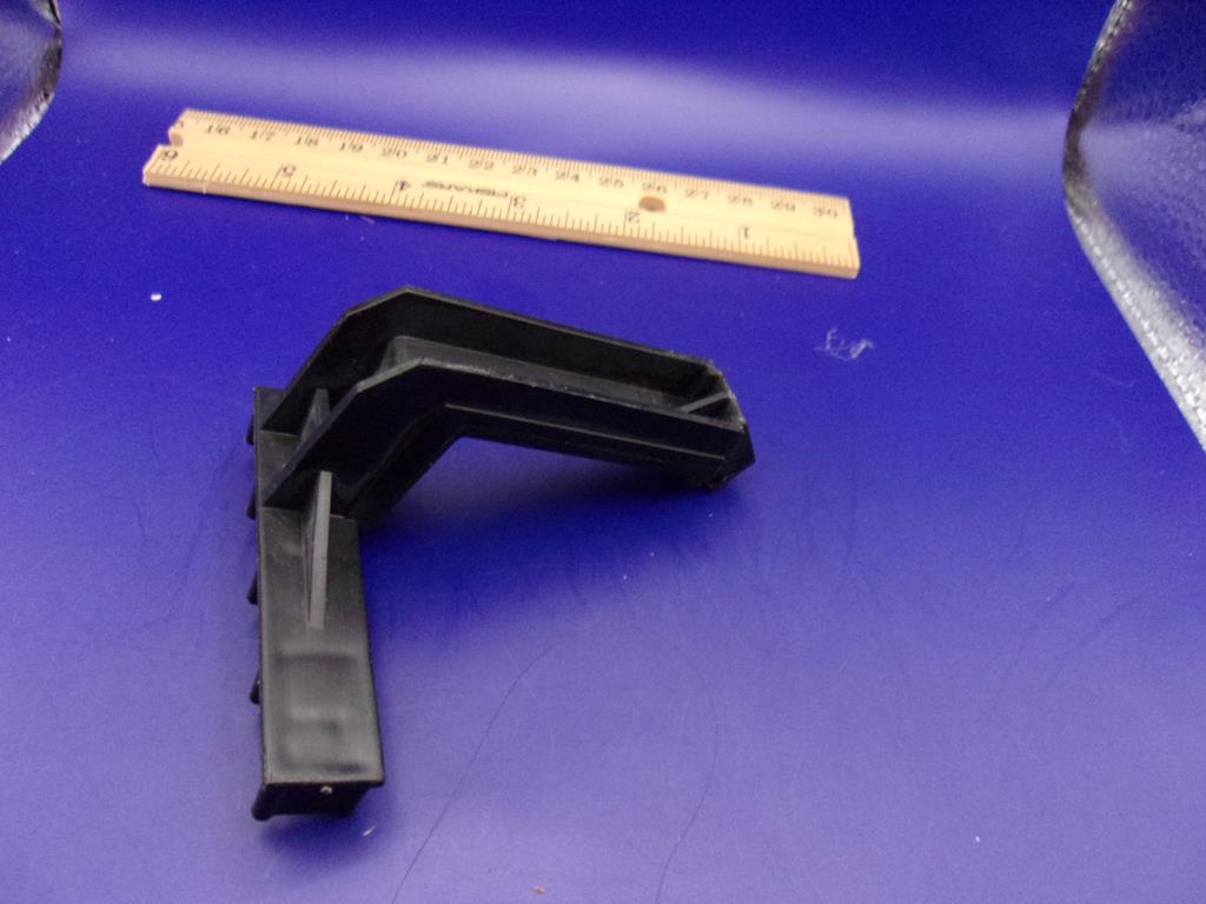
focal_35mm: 27
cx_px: 603
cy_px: 452
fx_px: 941
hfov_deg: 65.3
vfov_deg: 51.4
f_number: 3
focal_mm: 4.9
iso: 471
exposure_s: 1/17
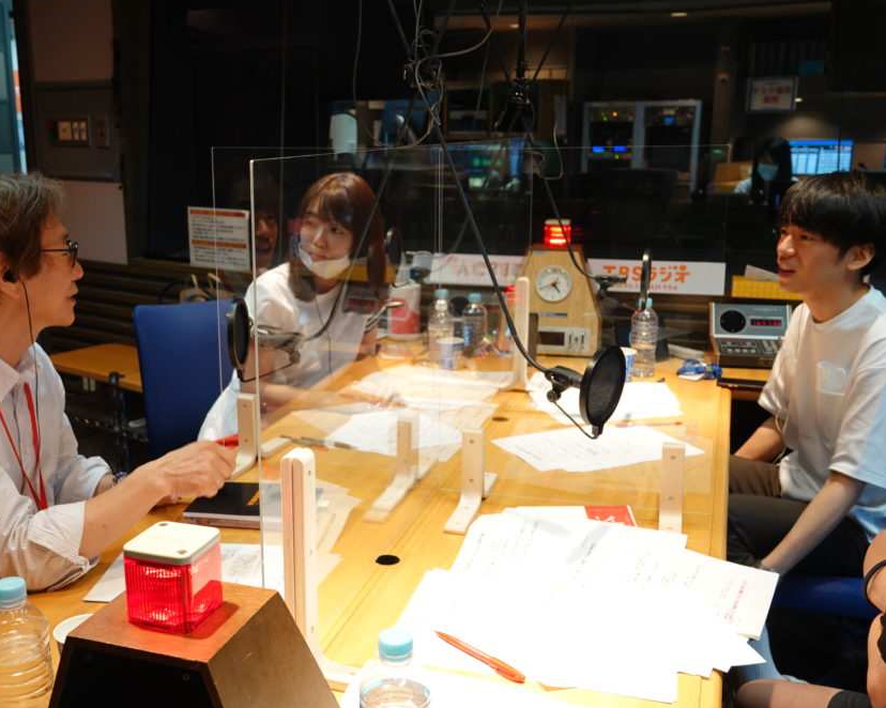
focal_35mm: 36
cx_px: 362
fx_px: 944
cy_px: 357
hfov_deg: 50.0
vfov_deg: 41.1
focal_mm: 11.51
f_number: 2.8
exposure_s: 1/40
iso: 250
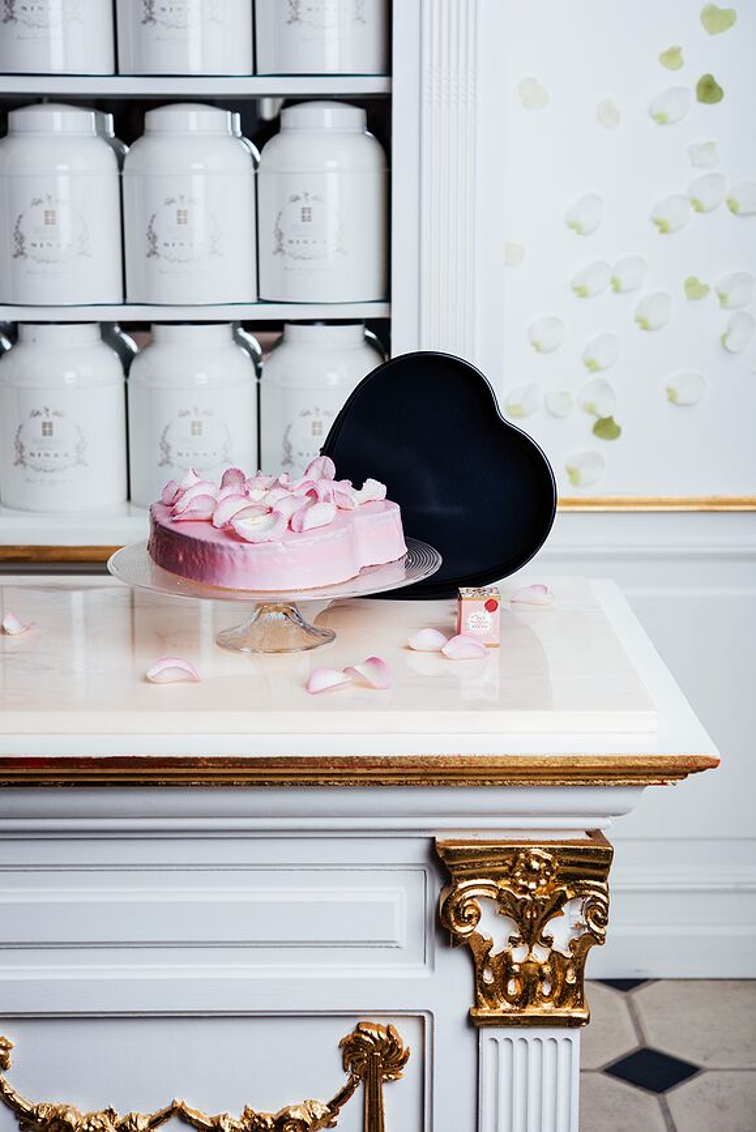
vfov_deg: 33.4
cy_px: 566
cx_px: 378
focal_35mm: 60
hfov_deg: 22.6
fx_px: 1888
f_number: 7.1
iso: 125
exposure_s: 1/250
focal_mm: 60
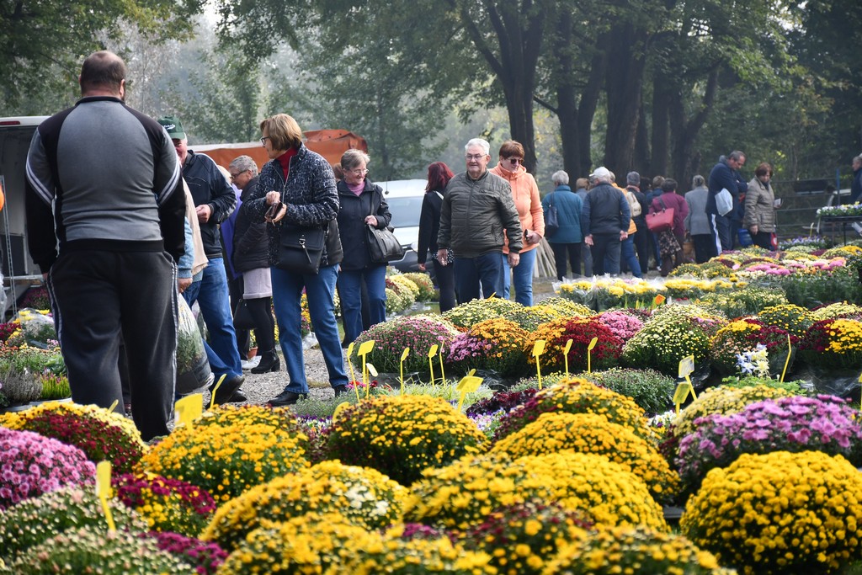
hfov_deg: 15.2
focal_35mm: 135
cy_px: 288
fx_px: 3233
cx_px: 431
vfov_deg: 10.2
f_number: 5.3
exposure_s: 1/500
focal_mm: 90
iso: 500
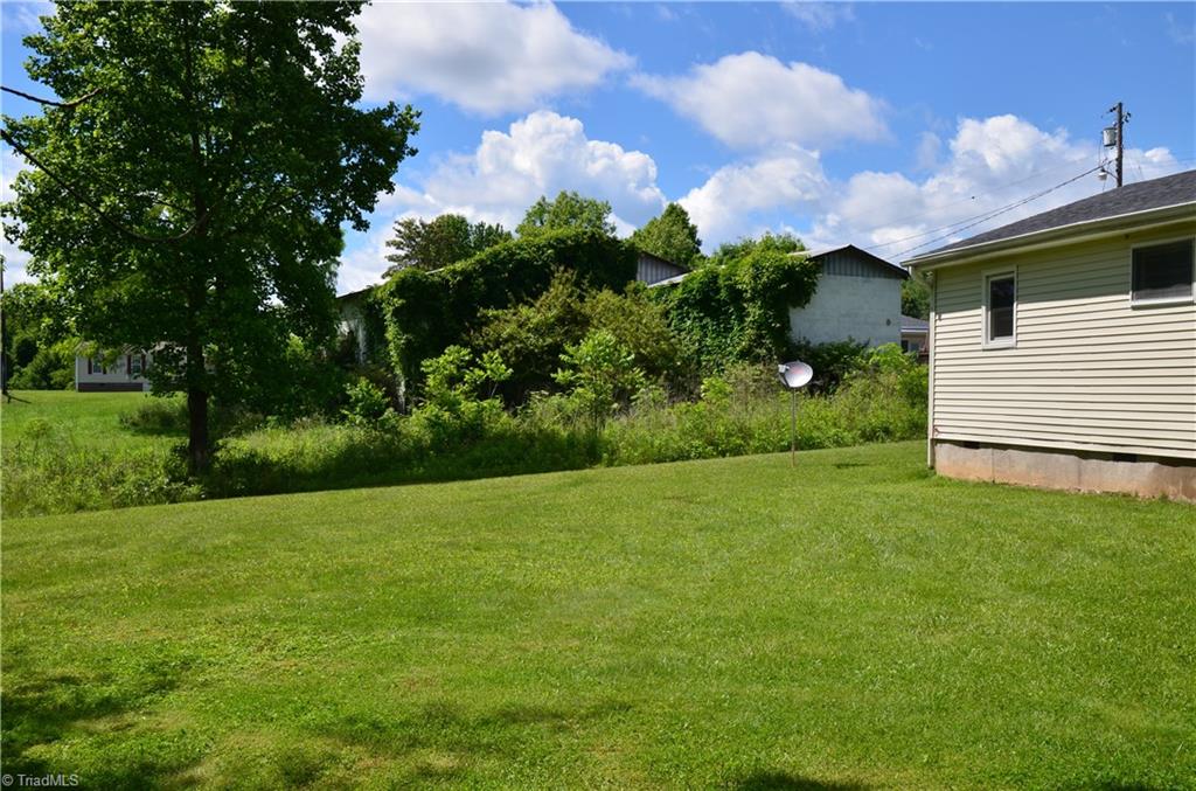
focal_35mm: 36
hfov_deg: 53.3
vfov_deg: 36.7
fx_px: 1193
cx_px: 598
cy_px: 396
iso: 100
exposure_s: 1/125
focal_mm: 24
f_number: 11
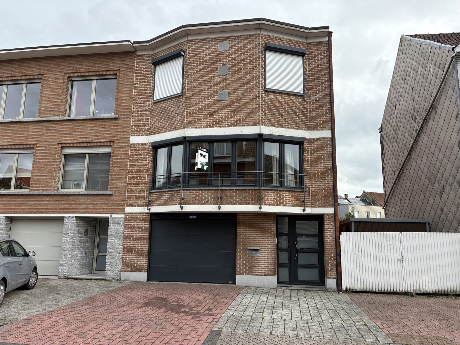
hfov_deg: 67.3
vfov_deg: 53.1
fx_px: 346
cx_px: 230
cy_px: 172
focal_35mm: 26
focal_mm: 5.96
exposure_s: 1/1848
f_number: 1.6
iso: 64
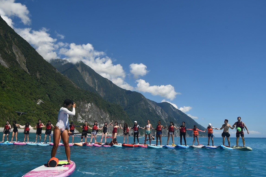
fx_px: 185
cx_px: 132
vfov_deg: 51.3
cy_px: 89
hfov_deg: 71.5
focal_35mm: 25
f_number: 10
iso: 100
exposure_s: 1/400
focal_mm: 16
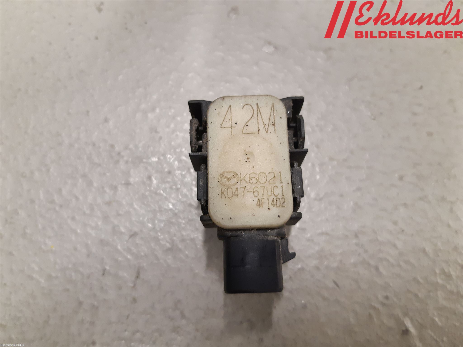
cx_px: 232
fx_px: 348
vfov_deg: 53.1
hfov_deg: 67.3
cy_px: 174
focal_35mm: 26
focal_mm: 3.93
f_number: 1.7
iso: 250
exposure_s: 1/50
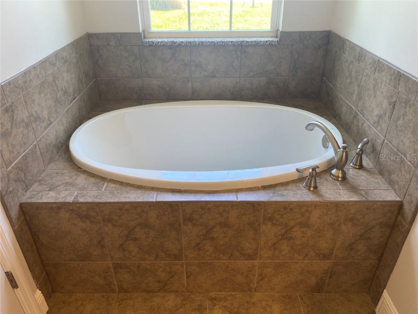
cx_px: 209
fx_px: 314
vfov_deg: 53.1
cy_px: 157
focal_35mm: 26
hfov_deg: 67.3
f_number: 1.8
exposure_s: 1/120
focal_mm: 4.25
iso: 125
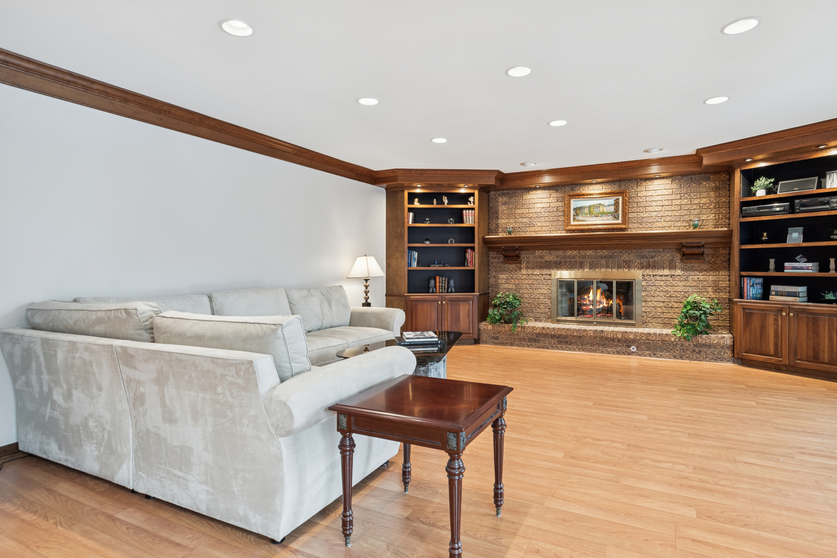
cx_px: 418
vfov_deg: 67.4
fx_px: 418
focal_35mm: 18
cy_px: 279
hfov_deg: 90.0
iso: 320
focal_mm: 12
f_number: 8
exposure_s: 1/10
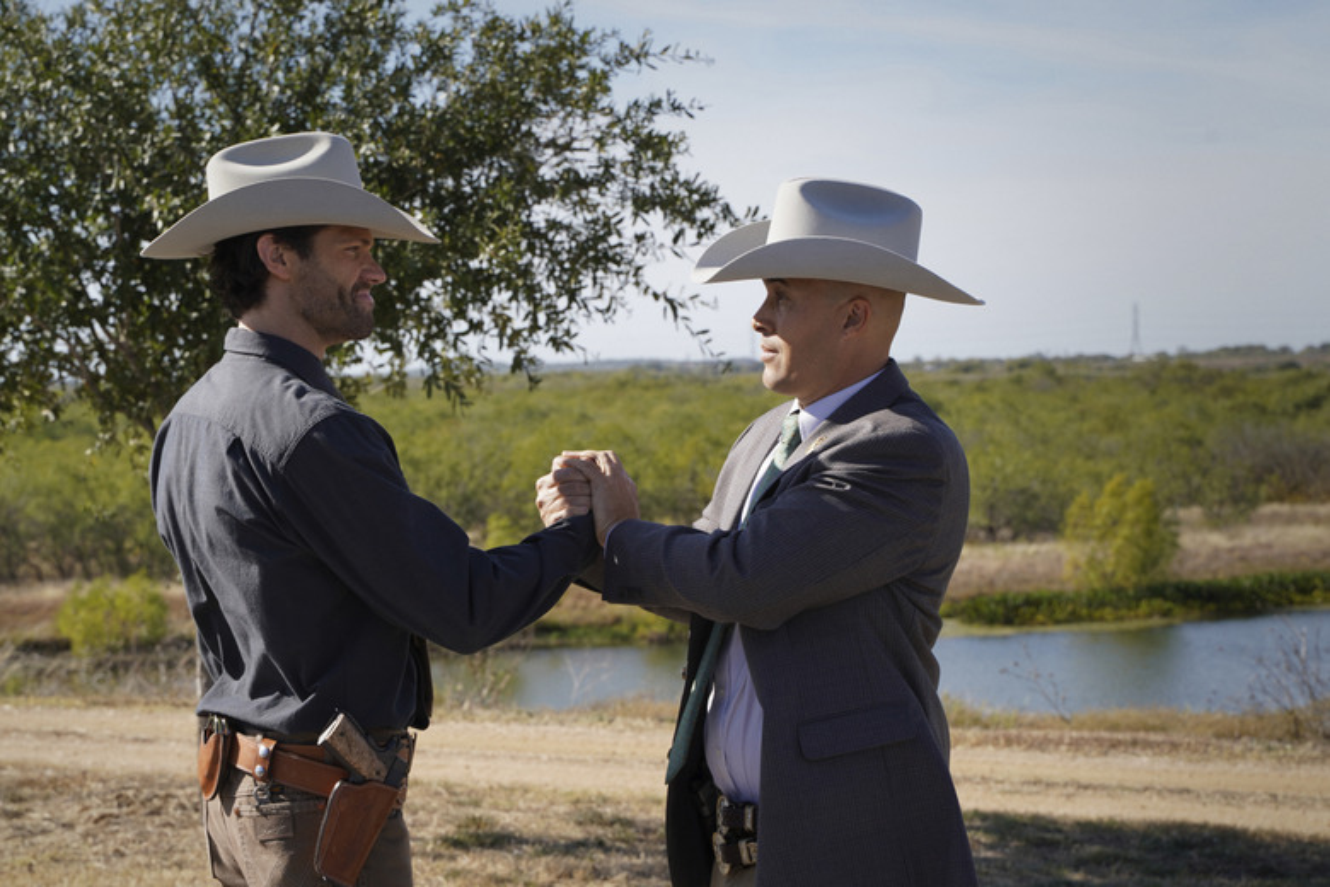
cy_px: 444
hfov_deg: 27.0
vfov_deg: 18.2
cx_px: 665
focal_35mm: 75
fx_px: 2771
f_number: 9
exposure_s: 1/250
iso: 160
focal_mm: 75
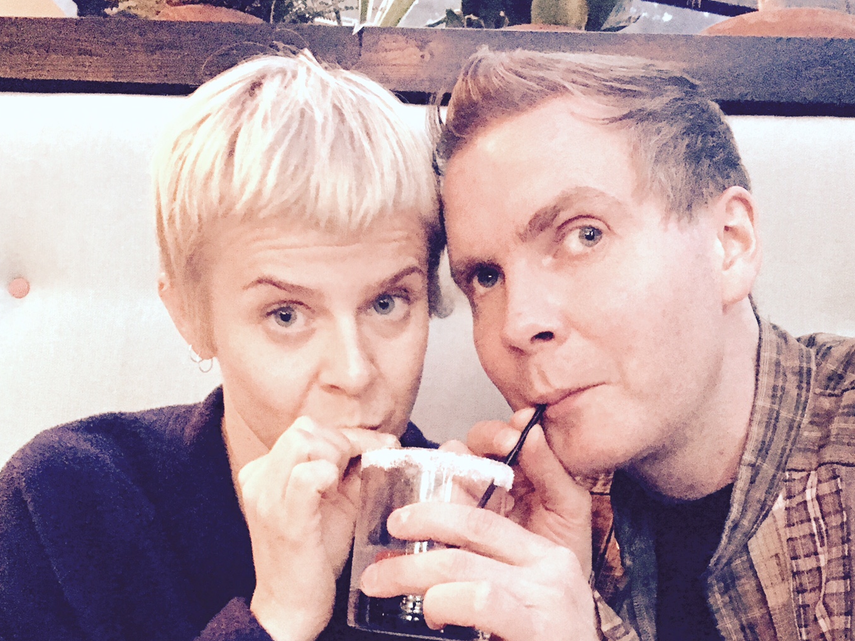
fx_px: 1062
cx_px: 444
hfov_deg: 43.8
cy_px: 452
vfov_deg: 33.2
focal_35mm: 43
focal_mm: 4.15
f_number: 2.2
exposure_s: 1/4
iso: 320
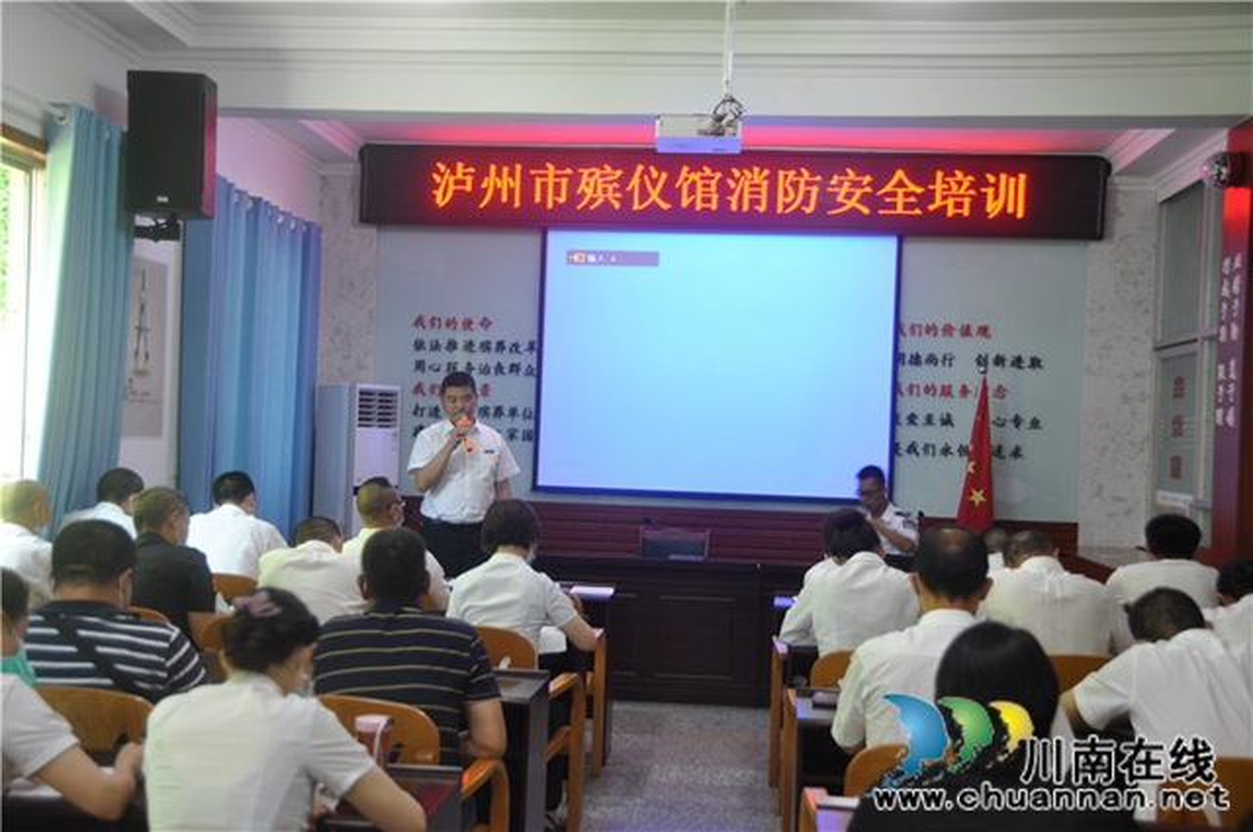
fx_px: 1408
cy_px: 416
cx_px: 626
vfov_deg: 32.9
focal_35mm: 40
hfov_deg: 48.0
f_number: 4
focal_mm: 27
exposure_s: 1/8
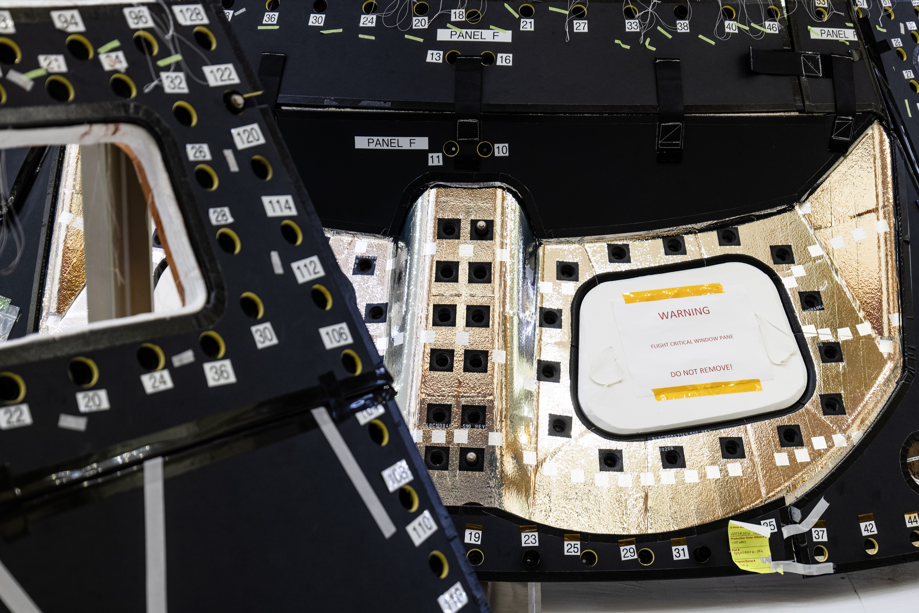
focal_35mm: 58
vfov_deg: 23.4
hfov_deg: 34.5
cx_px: 460
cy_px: 306
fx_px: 1480
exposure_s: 1/60
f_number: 5.5
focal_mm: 58
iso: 800
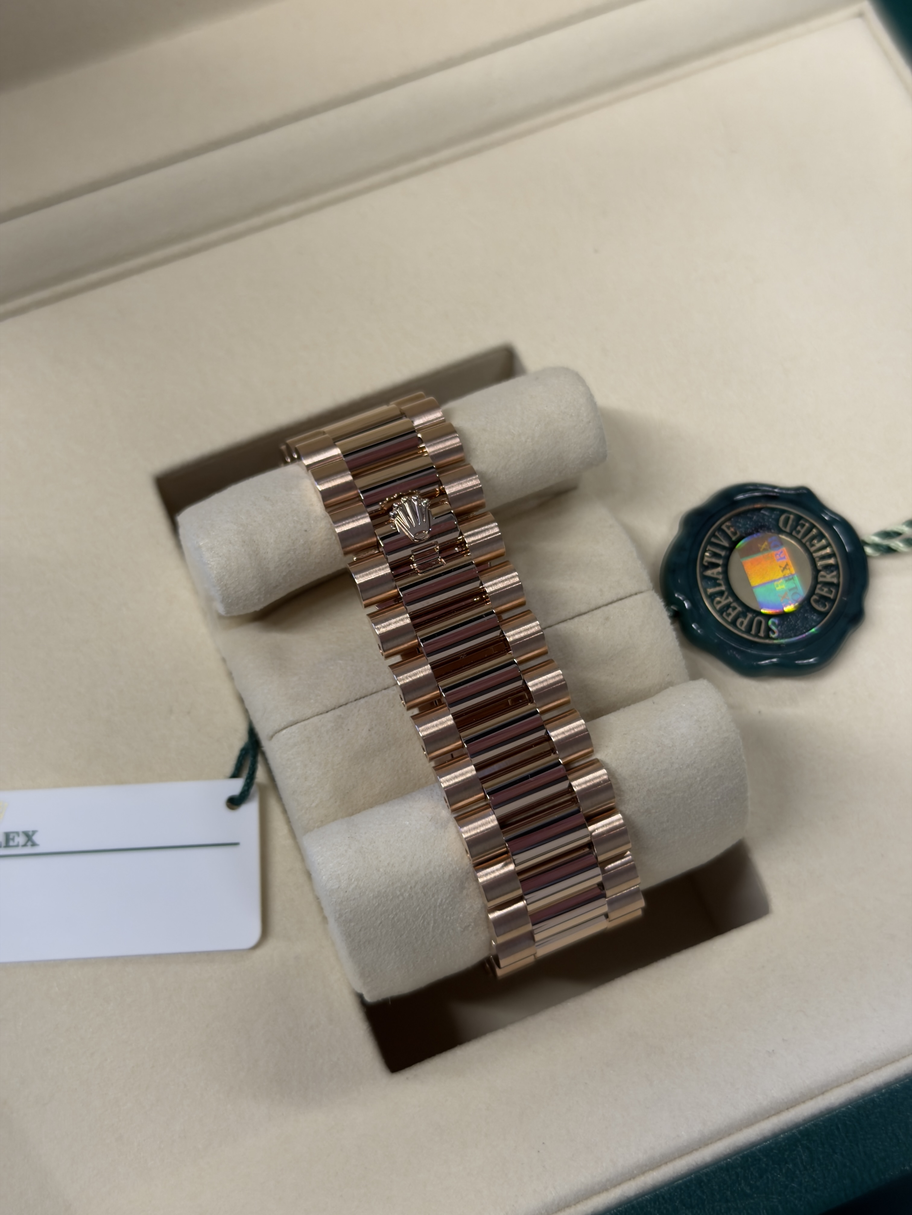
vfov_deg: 39.7
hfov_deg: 30.3
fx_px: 1686
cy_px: 608
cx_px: 456
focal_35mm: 48
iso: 64
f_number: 1.78
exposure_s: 1/50
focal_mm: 6.76
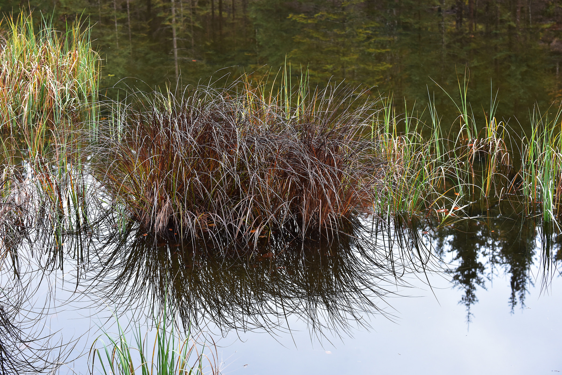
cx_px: 281
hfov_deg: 25.4
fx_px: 1249
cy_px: 188
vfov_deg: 17.1
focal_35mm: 80
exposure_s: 1/60
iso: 720
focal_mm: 80
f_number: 8
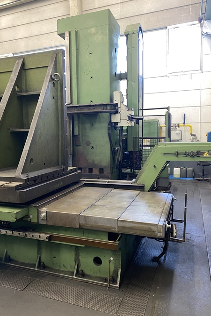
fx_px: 246
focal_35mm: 28
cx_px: 93
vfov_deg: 65.5
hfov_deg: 46.3
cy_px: 155
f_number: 1.8
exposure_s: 1/50
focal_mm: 4.25
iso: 160
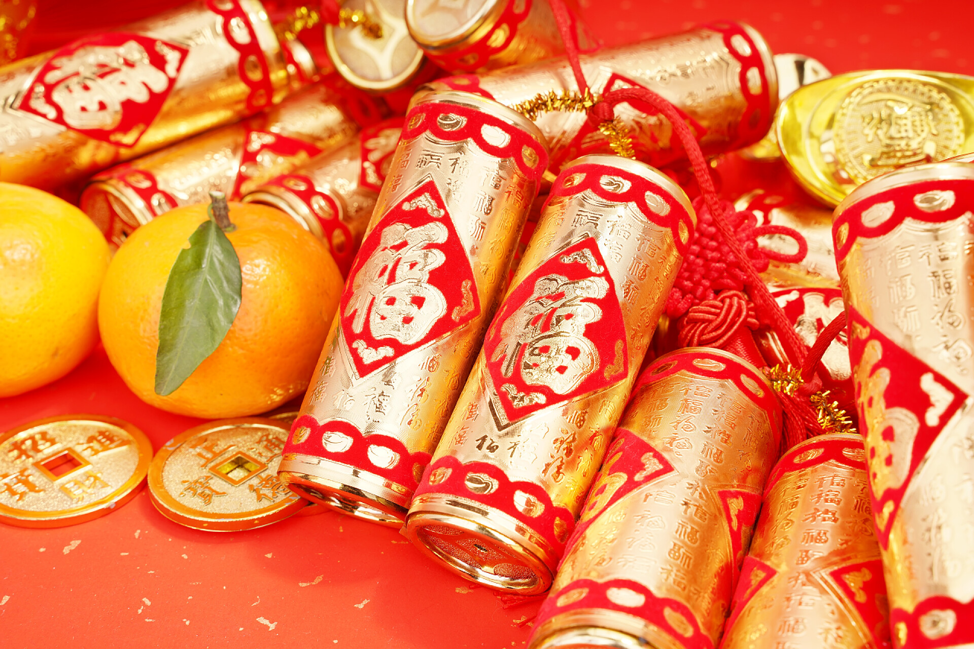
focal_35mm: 58
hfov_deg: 34.5
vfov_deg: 23.4
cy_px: 324
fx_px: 1569
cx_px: 487
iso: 100
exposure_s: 1/160
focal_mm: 58
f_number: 13
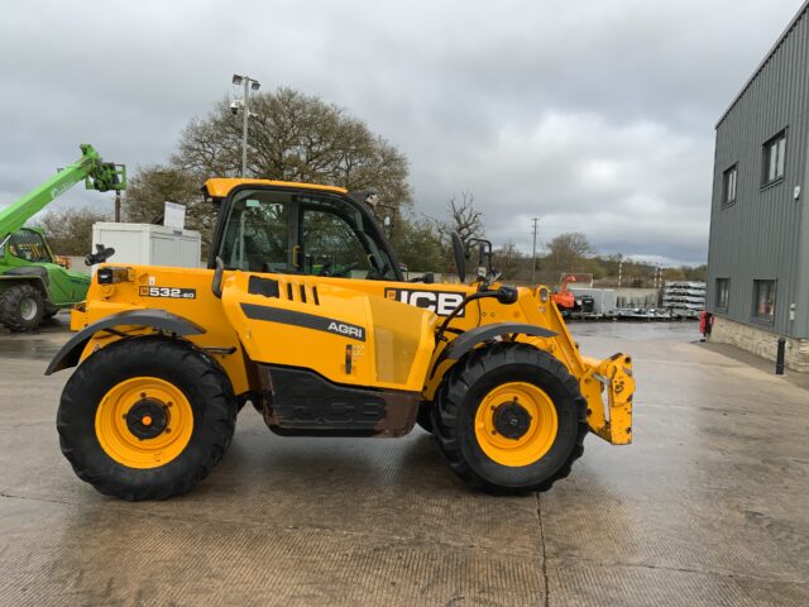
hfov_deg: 61.7
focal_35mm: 29
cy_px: 304
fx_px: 678
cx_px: 404
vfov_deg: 48.2
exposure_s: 1/397
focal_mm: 3
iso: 16
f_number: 1.8
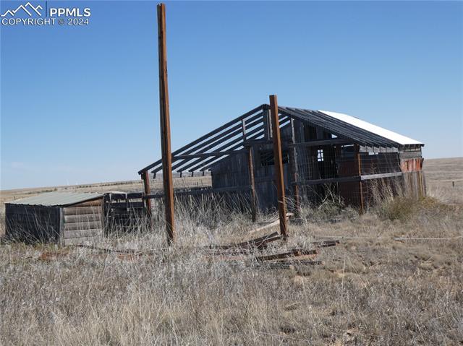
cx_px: 232
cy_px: 173
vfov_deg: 29.1
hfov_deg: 38.2
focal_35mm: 50
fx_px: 668
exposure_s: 1/800
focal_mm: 9
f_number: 4.1
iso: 80
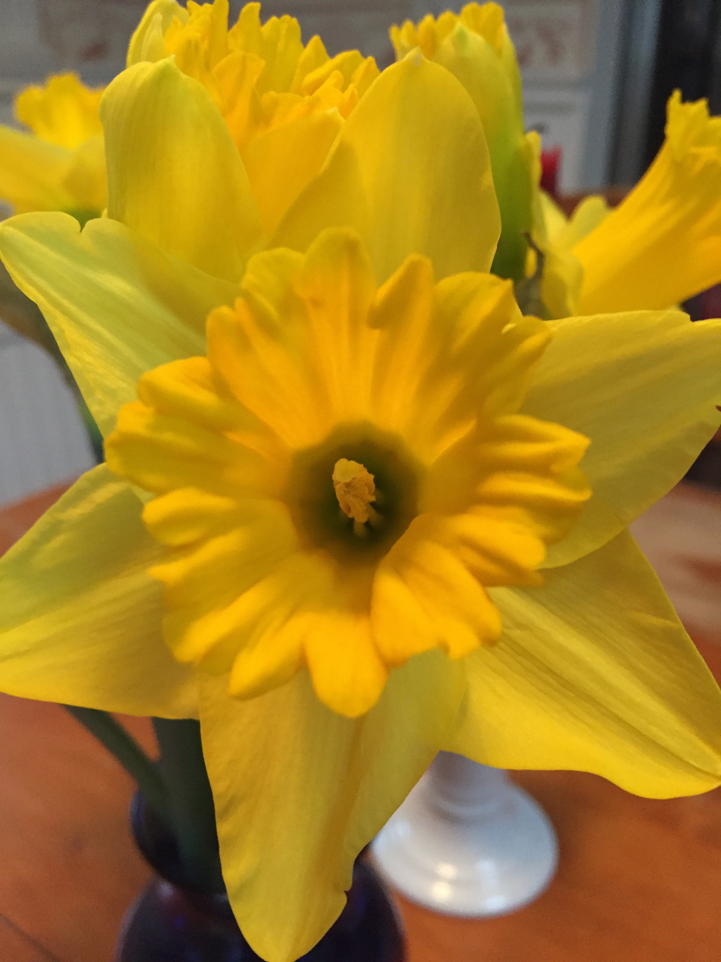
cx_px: 360
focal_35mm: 29
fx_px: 805
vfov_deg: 61.7
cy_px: 481
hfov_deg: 48.2
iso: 200
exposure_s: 1/30
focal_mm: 4.15
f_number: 2.2
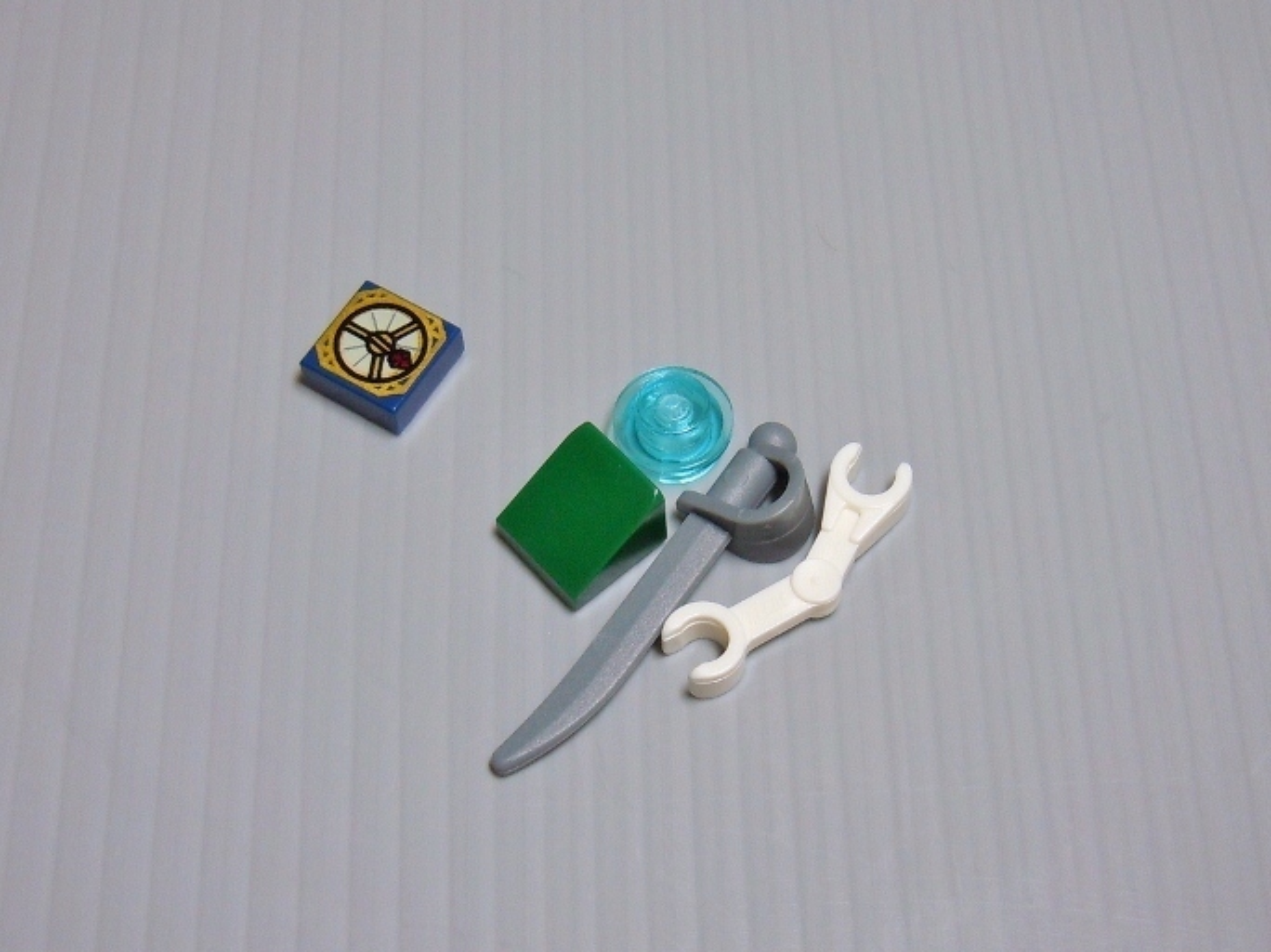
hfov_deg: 42.1
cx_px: 636
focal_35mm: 45
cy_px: 476
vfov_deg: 32.1
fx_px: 1651
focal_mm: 8.1
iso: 200
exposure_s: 1/30
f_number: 3.8
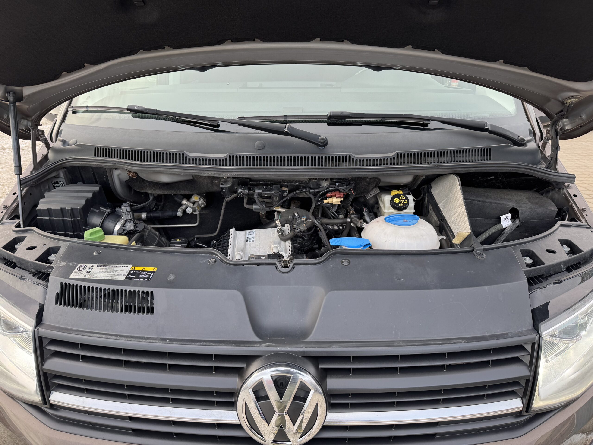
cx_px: 296
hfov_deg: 71.6
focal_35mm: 24
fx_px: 411
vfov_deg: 56.8
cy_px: 222
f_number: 1.78
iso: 64
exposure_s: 1/82
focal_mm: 6.76
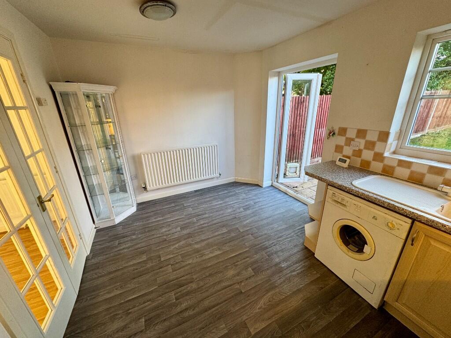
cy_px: 169
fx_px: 182
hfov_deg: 102.1
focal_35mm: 14
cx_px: 226
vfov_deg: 85.7
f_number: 2.2
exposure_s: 1/100
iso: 125
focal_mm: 2.22
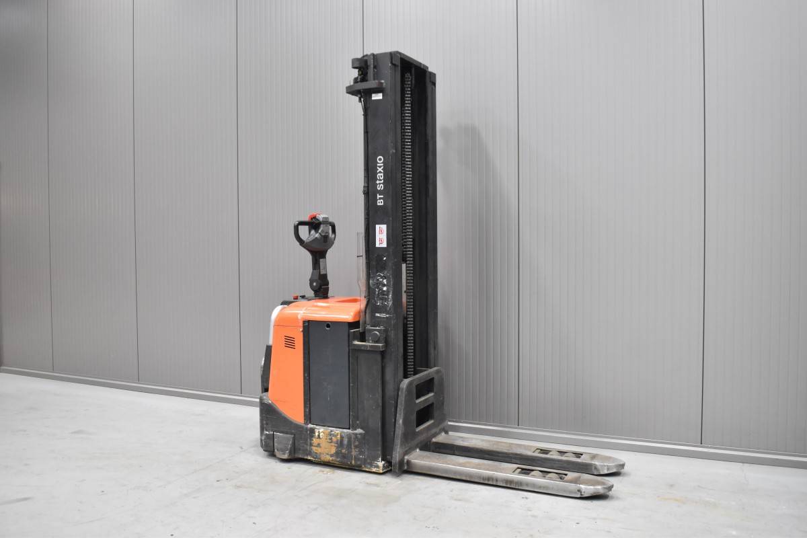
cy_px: 269
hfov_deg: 59.5
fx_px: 706
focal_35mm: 32
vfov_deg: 41.7
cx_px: 404
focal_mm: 21
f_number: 4.5
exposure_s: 1/40
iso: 1600
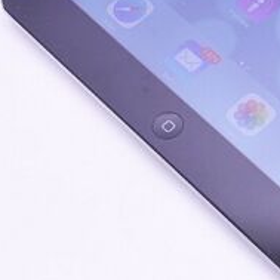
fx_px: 1187
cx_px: 342
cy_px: 50
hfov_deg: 13.1
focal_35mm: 130
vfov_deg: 13.4
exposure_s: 1/160
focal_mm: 25
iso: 400
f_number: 5.6
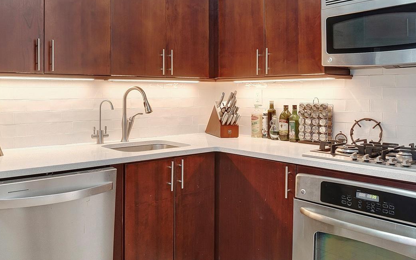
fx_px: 340
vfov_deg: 41.6
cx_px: 166
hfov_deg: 62.3
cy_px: 103
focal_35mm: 30
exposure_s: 1/30
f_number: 9
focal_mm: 10
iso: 800
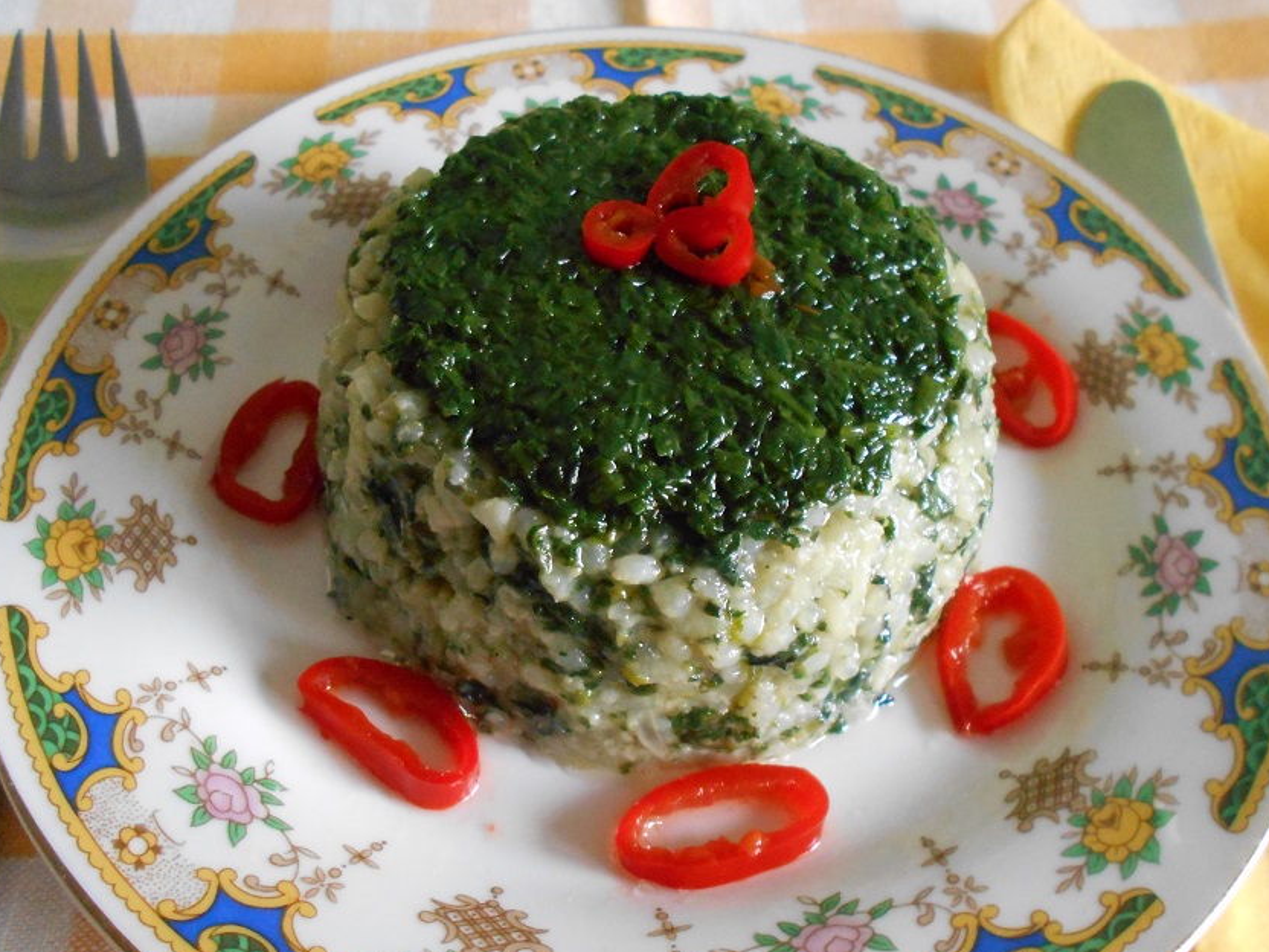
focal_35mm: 32
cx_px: 665
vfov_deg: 43.9
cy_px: 572
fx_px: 1173
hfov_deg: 56.8
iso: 800
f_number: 3.2
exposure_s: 1/125
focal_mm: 4.6
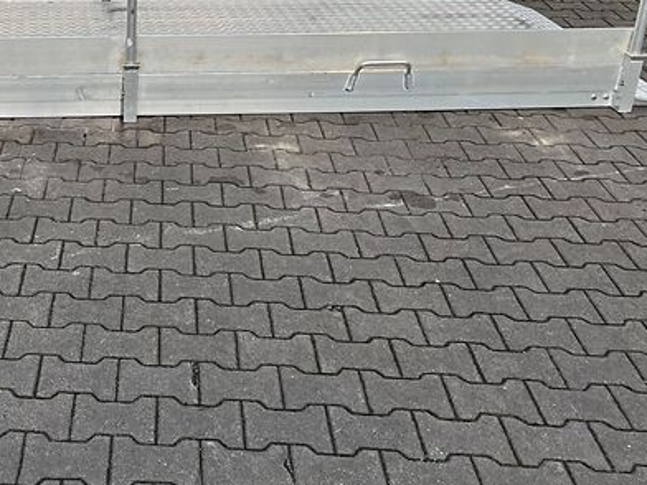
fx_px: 991
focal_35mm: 53
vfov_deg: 27.0
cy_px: 94
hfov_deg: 34.5
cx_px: 89
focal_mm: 5.1
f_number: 1.6
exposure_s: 1/646
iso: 50
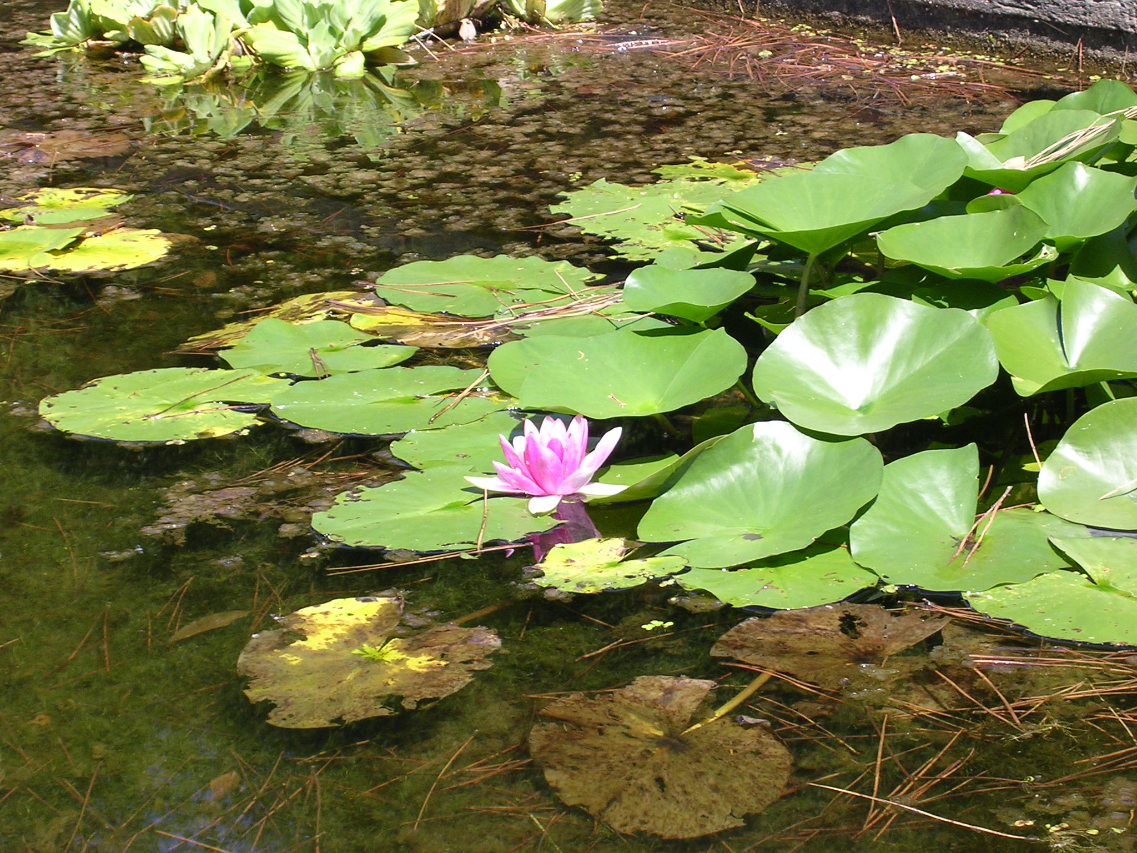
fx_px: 3777
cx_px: 568
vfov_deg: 12.9
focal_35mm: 115
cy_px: 426
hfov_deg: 17.1
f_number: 4.9
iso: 100
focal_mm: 17.4
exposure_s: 1/127
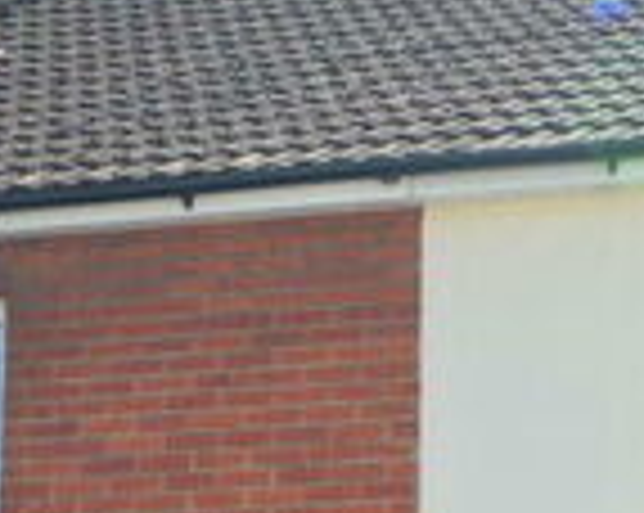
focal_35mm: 138
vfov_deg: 10.7
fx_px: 2627
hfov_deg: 13.5
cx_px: 802
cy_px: 837
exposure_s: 1/125
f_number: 5.6
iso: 100
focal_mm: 20
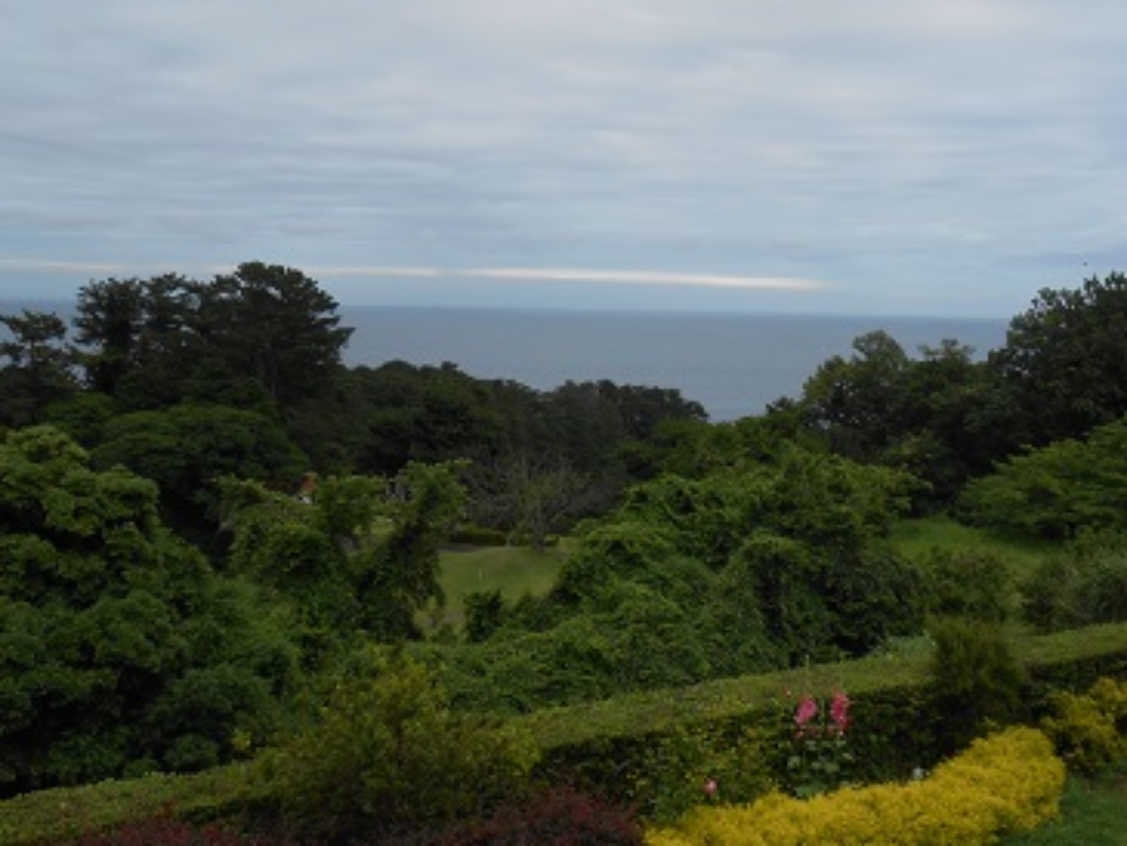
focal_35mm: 43
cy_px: 333
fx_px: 1400
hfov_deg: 43.7
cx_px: 662
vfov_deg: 33.5
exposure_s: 1/1500
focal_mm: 6
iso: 80
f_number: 3.9
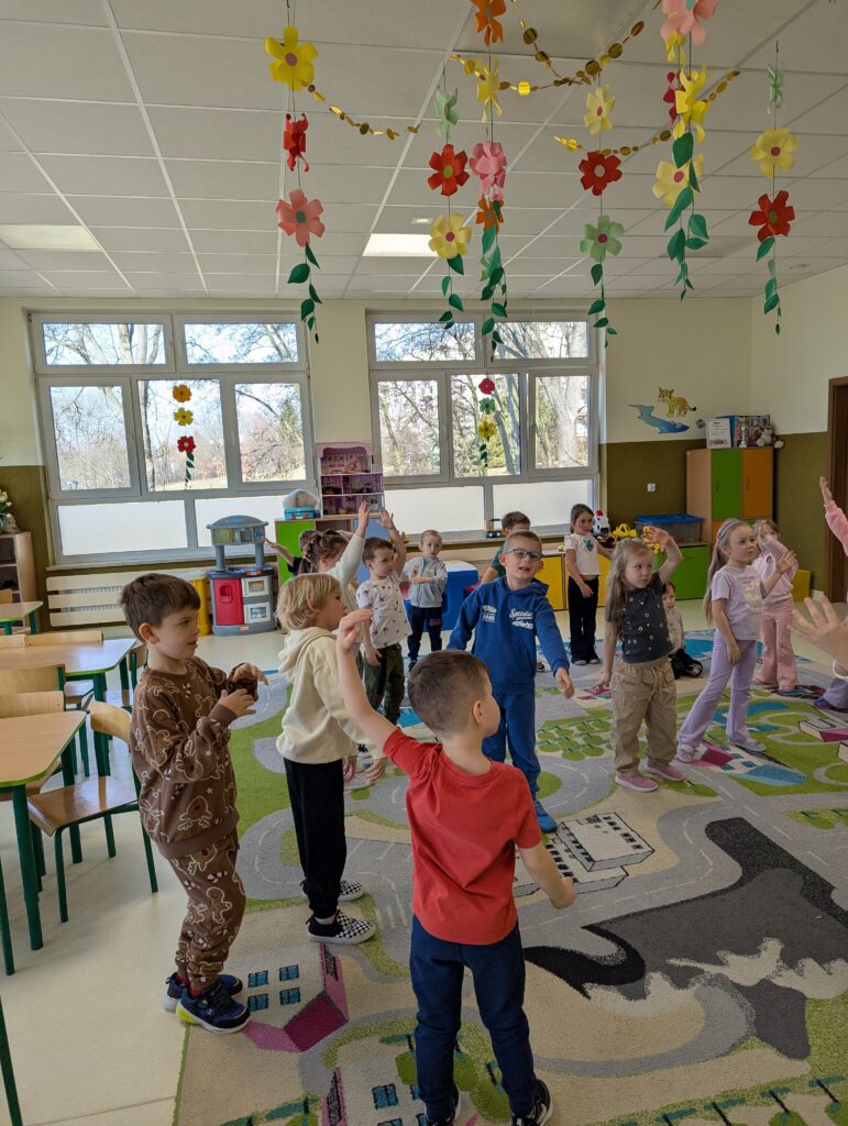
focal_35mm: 24
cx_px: 424
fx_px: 782
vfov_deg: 71.5
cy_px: 563
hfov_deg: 56.9
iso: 38
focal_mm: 6.81
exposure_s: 1/235
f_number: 1.85
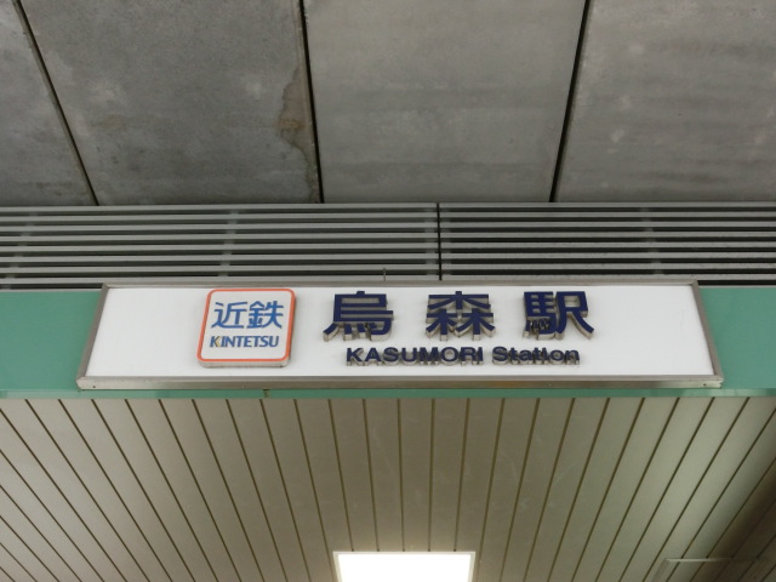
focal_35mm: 39
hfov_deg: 47.9
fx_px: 874
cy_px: 291
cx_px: 388
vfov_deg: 36.8
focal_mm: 6.9
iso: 400
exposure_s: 1/50
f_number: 4.1
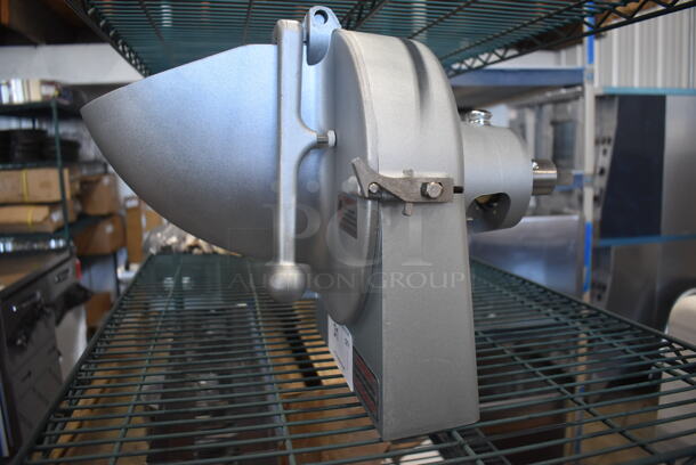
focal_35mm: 27
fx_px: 522
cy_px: 232
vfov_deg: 48.0
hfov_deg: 67.3
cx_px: 348
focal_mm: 18
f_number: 3.5
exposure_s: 1/125
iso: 1100
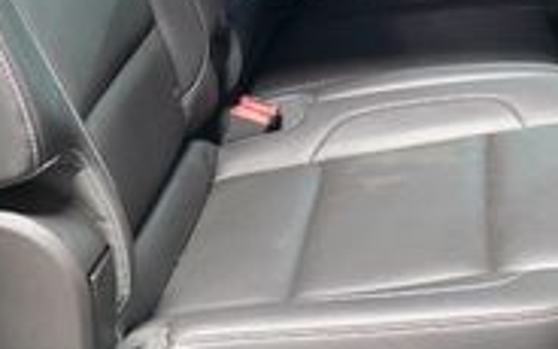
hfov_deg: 24.2
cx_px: 400
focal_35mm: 85
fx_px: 1293
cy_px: -18
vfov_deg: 15.0
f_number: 1.7
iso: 1600
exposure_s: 1/120
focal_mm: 6.3
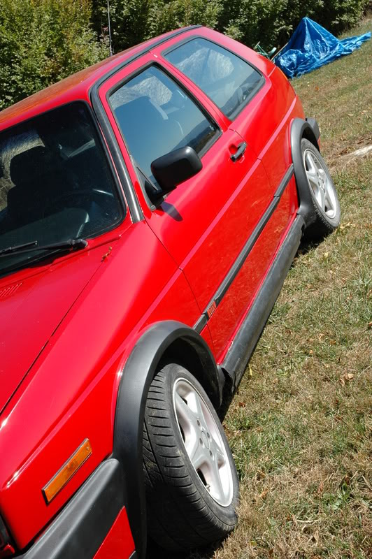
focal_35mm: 52
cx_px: 186
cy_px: 280
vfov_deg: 37.9
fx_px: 815
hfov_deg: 25.7
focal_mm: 35
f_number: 9
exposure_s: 1/320
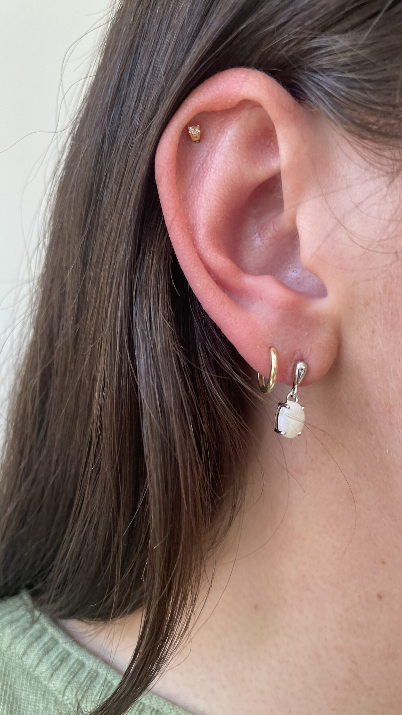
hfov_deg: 40.1
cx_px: 234
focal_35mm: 29
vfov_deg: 66.1
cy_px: 354
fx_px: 549
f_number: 1.6
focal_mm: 4.2
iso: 80
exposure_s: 1/120
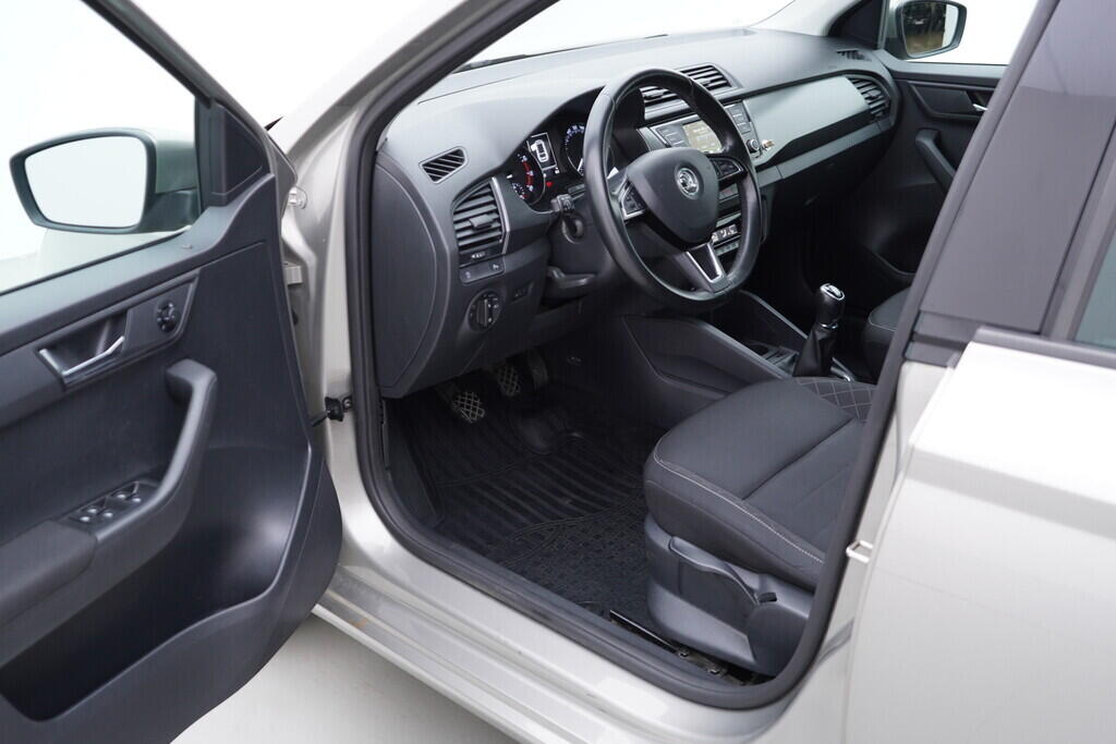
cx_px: 558
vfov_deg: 36.9
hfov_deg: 53.1
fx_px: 1116
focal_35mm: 36
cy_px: 372
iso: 160
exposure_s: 1/40
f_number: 2.8
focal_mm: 24
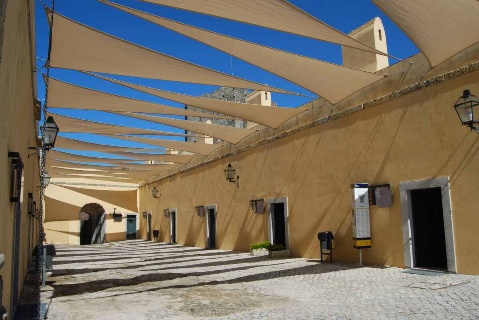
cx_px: 240
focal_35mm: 27
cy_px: 160
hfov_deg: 67.3
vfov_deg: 48.0
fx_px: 360
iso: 100
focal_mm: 18
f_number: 8
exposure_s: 1/250
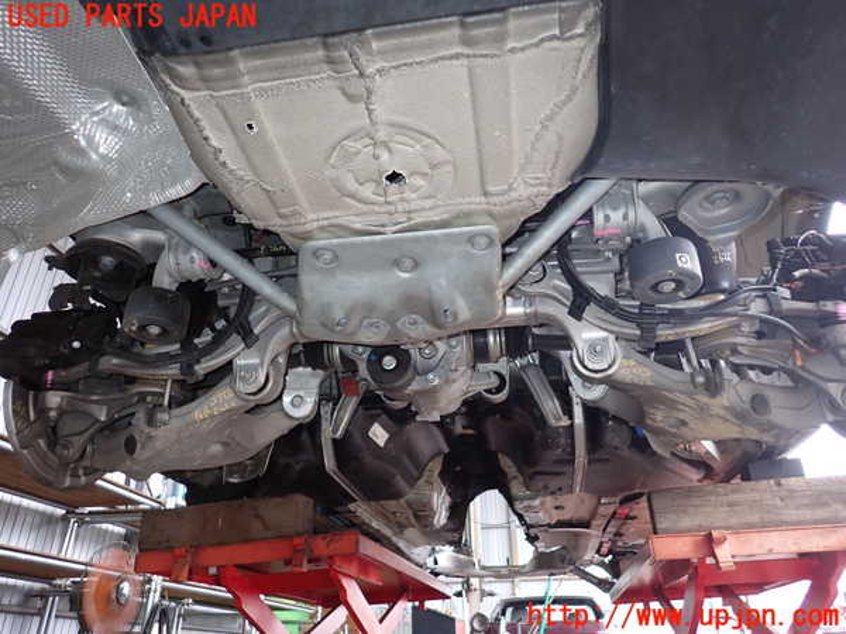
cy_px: 317
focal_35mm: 25
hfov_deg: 69.4
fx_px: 611
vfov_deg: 54.9
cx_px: 423
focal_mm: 4.5
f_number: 2
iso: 200
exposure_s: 1/30
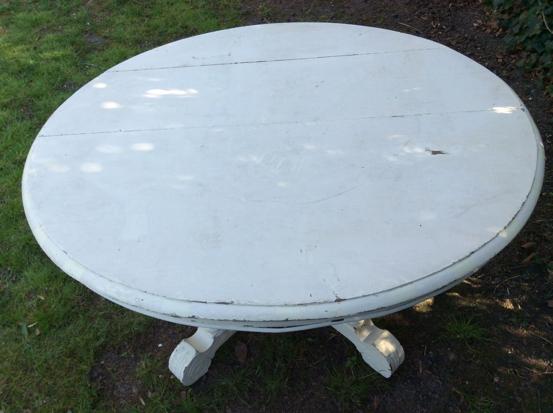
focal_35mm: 32
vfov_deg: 44.1
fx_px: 510
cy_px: 206
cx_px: 276
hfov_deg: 56.9
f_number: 2.4
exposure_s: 1/272
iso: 32
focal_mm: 3.3
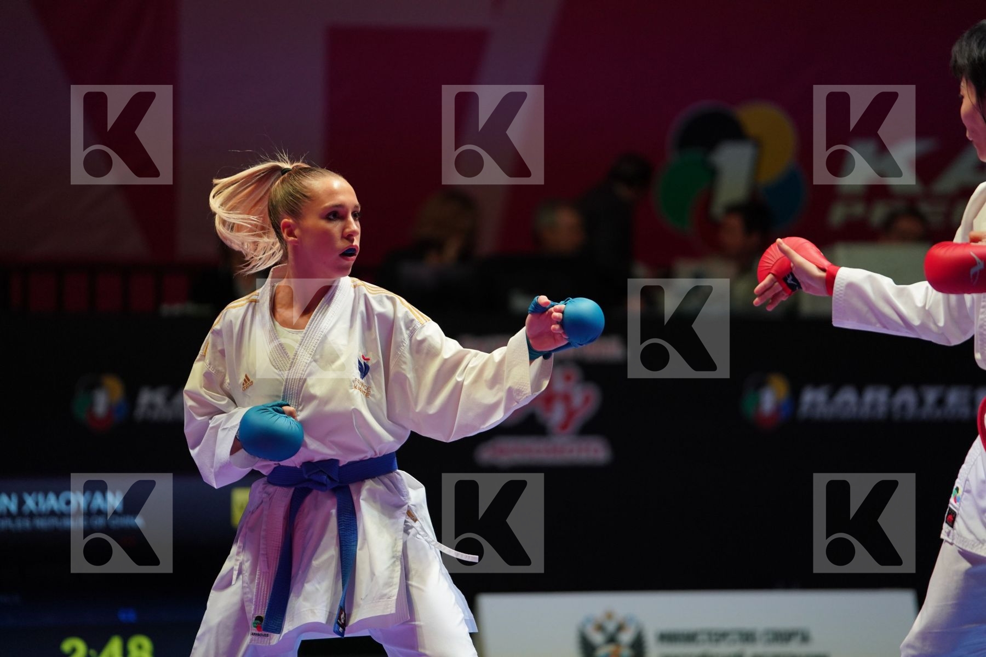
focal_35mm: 200
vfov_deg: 6.9
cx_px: 493
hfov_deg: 10.3
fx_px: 5477
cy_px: 328
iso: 2000
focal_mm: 200
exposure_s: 1/1000
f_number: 2.8
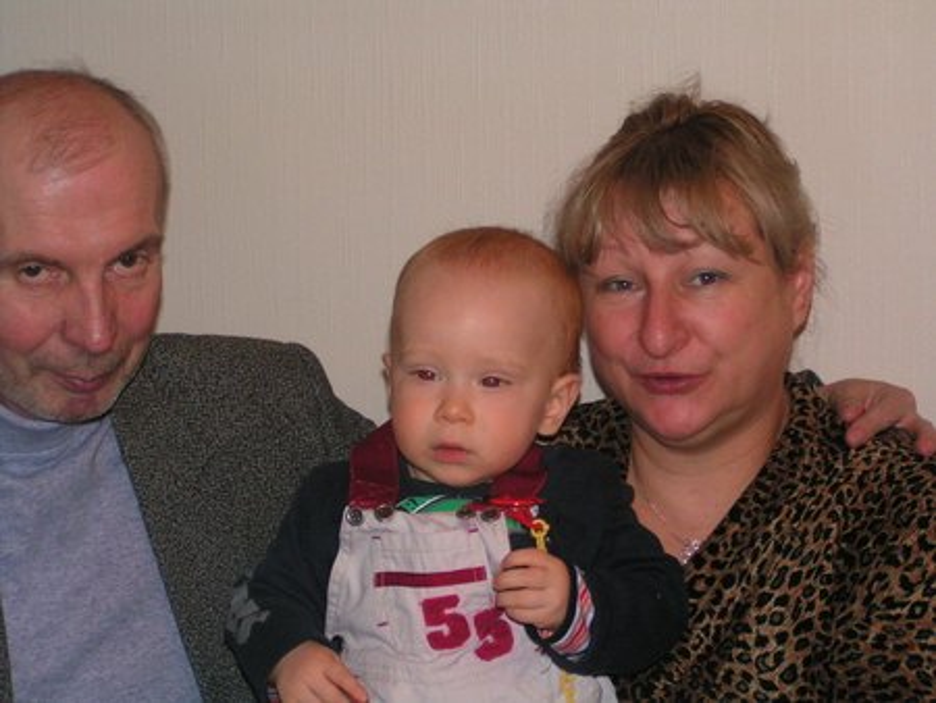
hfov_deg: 22.7
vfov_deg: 17.2
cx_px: 468
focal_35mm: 86
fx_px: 2327
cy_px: 352
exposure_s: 1/100
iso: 200
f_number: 3.2
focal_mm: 13.2
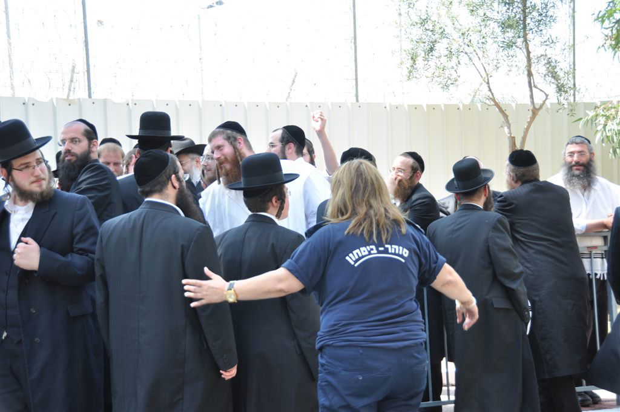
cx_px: 310
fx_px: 1084
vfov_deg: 21.5
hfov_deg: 31.9
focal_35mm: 63
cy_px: 206
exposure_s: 1/125
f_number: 5.6
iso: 200
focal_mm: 42
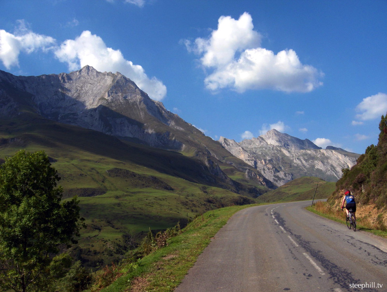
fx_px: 437
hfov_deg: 47.8
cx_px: 194
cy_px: 146
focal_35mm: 39
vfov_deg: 36.9
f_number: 4.8
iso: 100
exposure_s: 1/763
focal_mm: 8
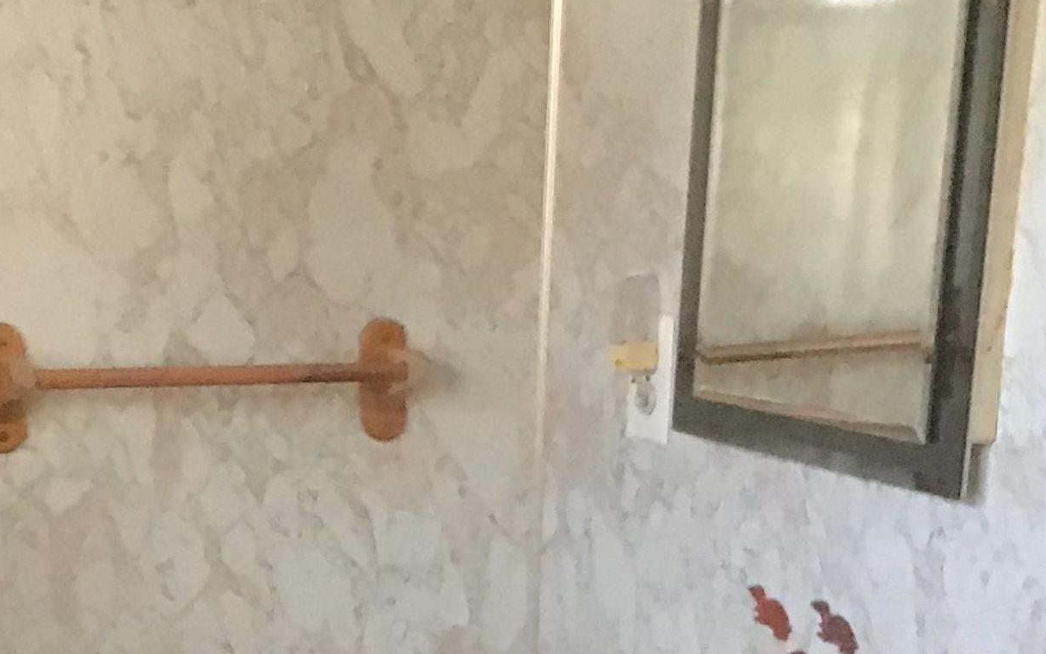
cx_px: 217
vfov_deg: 15.3
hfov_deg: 24.5
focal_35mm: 83
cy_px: 753
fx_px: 2366
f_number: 2.4
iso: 200
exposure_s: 1/20
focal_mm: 3.3
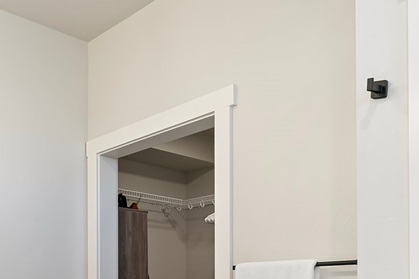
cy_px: 303
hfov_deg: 43.6
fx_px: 524
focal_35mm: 45
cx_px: 203
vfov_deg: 27.5
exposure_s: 1/6
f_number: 8
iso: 400
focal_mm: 17
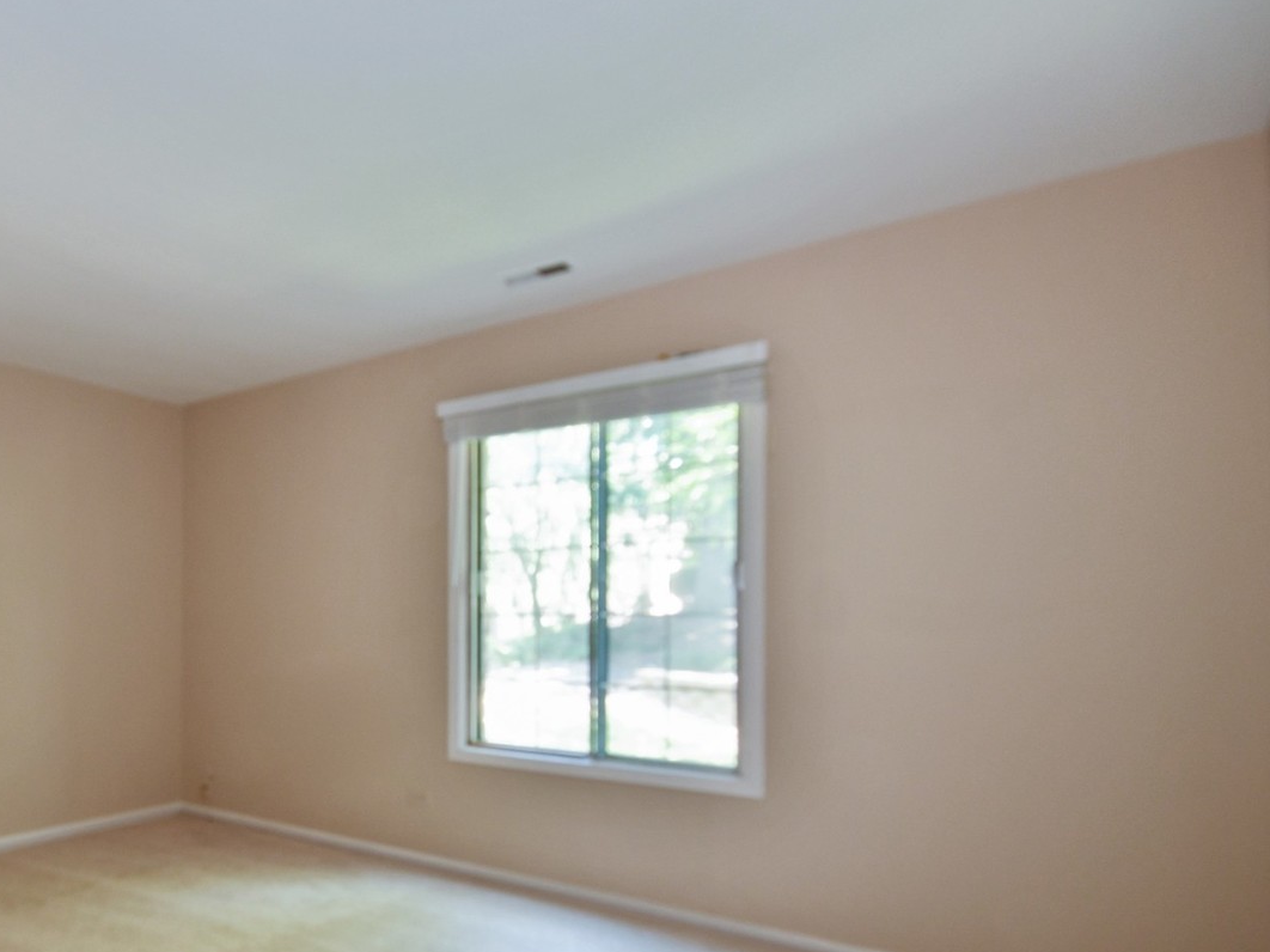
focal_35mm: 22
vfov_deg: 59.9
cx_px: 325
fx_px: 807
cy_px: 621
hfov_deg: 71.5
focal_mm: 10
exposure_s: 1/4
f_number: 9
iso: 200
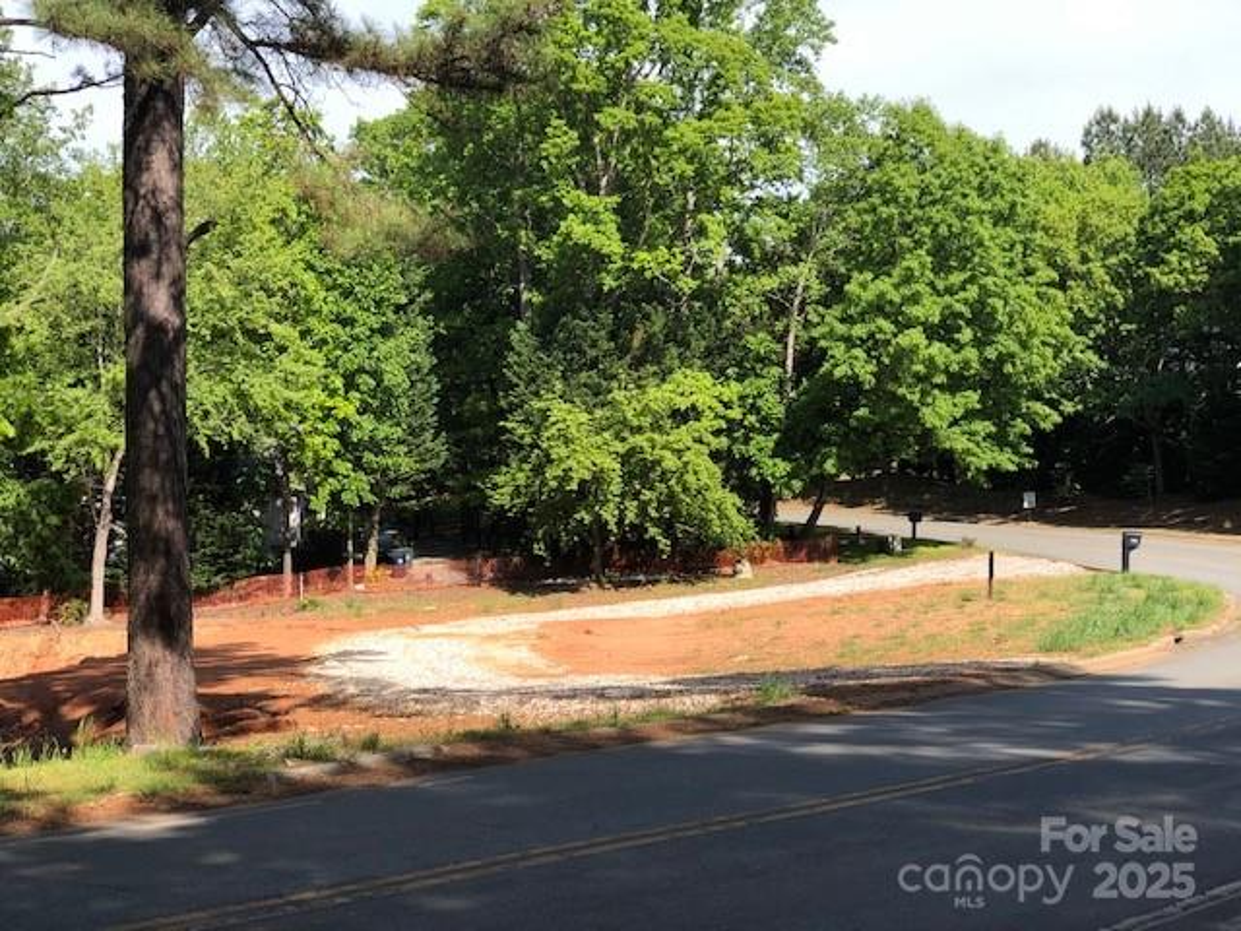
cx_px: 620
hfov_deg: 36.8
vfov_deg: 28.0
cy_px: 466
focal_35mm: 52
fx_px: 1864
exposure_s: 1/528
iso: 16
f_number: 2.4
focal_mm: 6
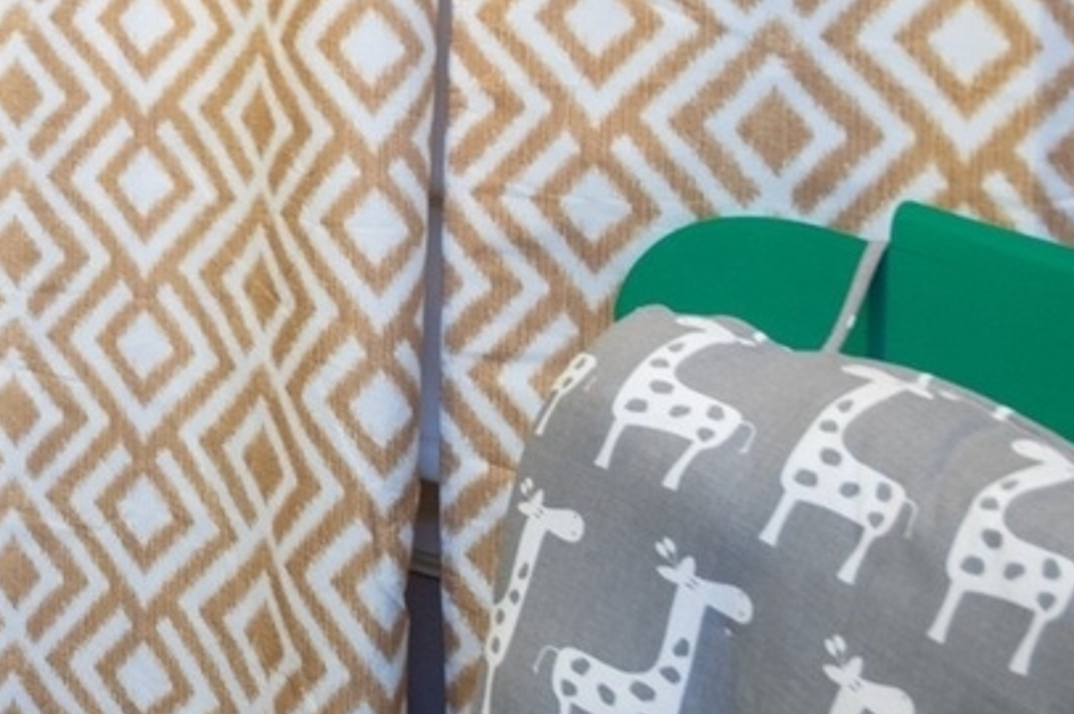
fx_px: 1789
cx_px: -665
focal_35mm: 60
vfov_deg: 20.5
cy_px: -227
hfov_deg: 23.8
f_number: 10
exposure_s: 1/2
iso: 200
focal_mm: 10
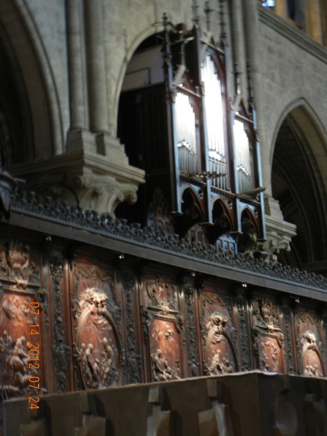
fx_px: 1285
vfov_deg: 19.3
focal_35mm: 102
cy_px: 218
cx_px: 164
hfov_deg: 14.5
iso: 200
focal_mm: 18.3
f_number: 4.5
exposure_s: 1/1.1
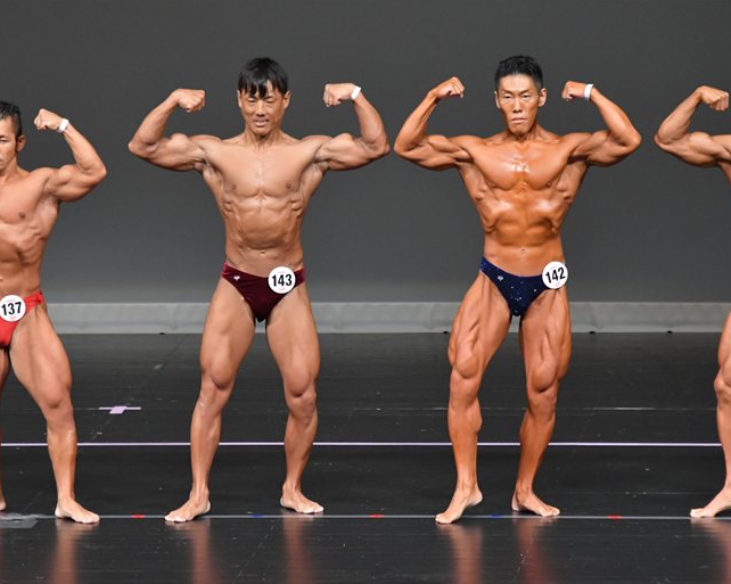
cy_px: 291
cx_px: 307
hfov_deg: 5.4
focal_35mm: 357
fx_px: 7720
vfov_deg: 4.3
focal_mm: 210
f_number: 5.6
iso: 4000
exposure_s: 1/400
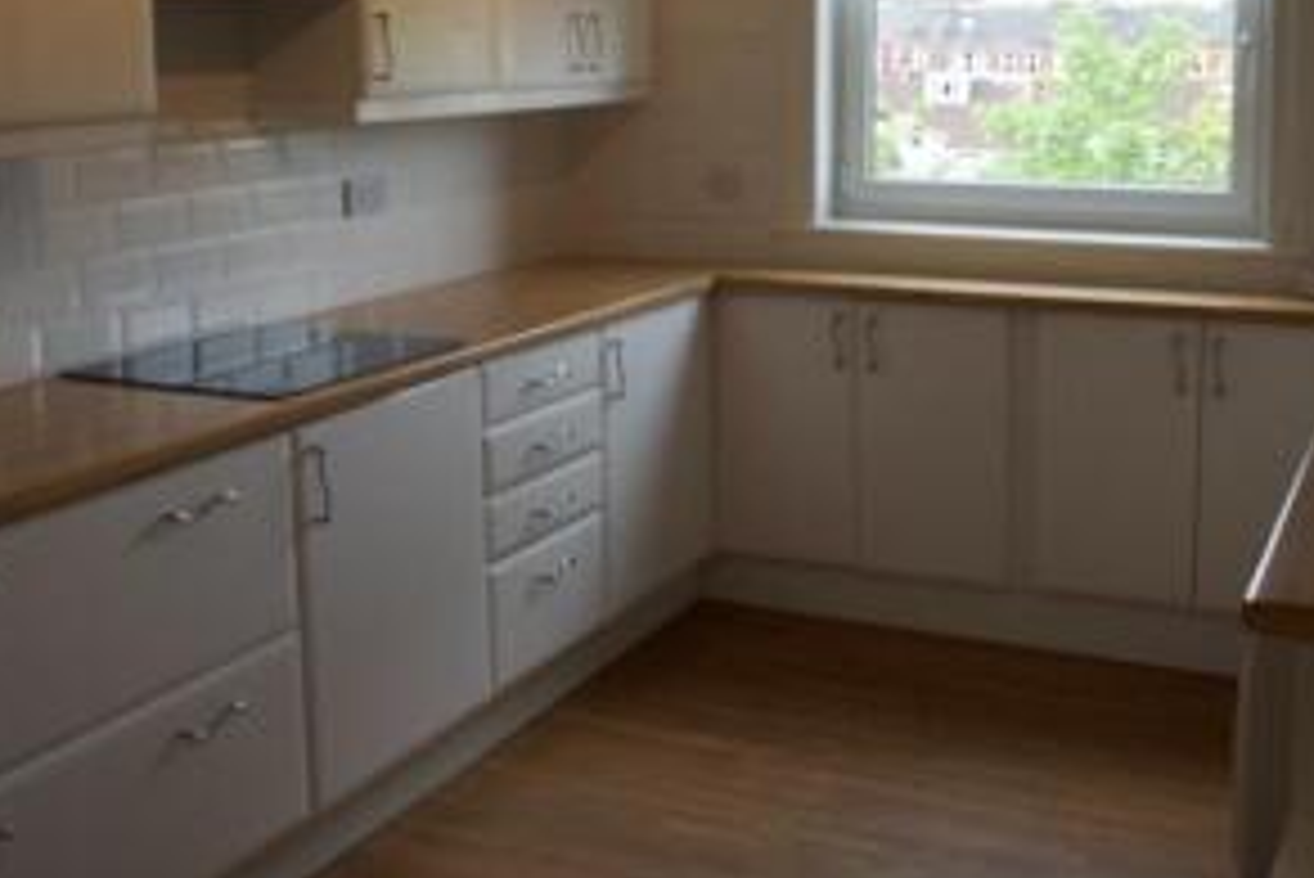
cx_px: 832
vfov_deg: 30.1
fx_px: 1607
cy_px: 227
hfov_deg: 44.1
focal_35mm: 44
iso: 400
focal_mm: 18
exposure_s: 1/125
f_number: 5.6
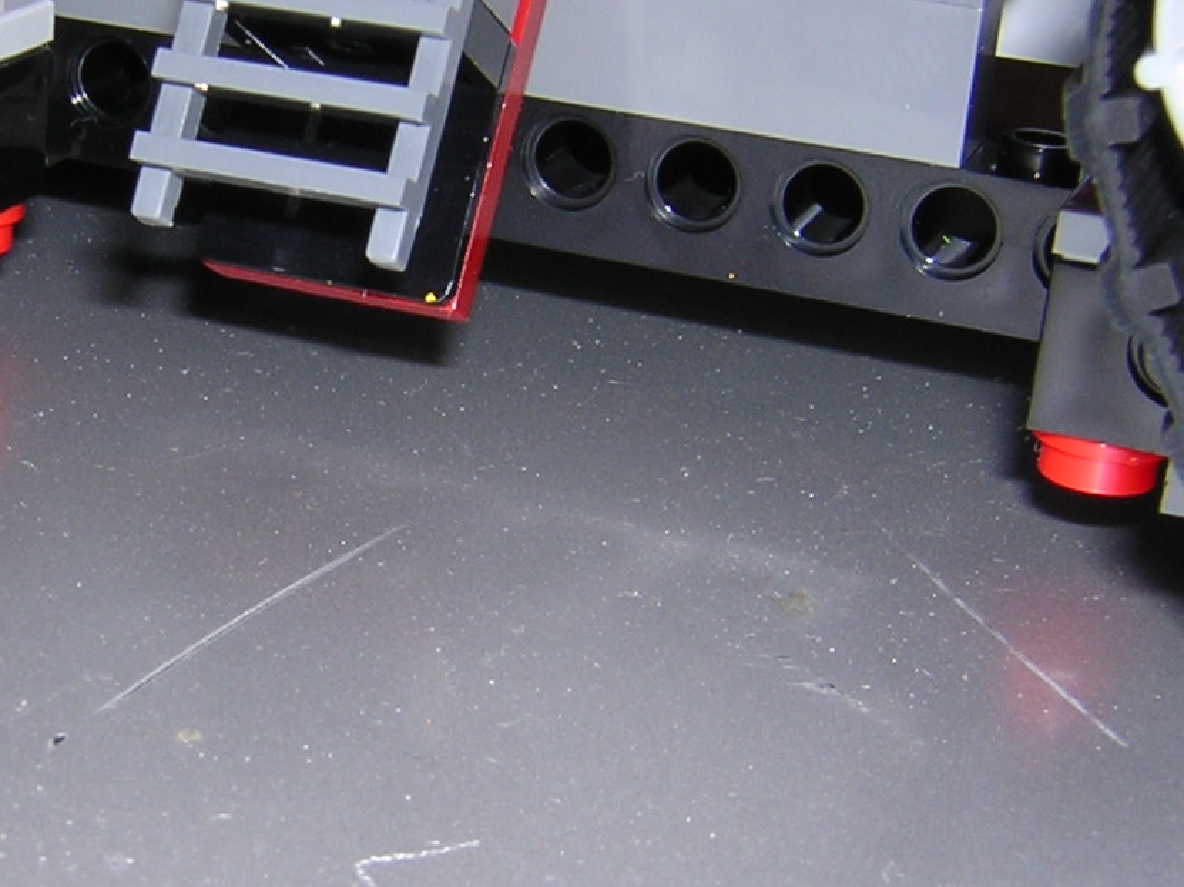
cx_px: 269
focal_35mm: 77
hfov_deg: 25.0
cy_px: 383
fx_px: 2633
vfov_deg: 19.1
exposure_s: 1/60.1
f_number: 5.4
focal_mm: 5.2
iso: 100
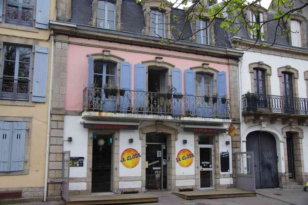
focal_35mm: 38
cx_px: 154
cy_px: 102
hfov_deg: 51.3
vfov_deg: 35.5
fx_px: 321
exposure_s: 1/50
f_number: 5.6
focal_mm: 25
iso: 800
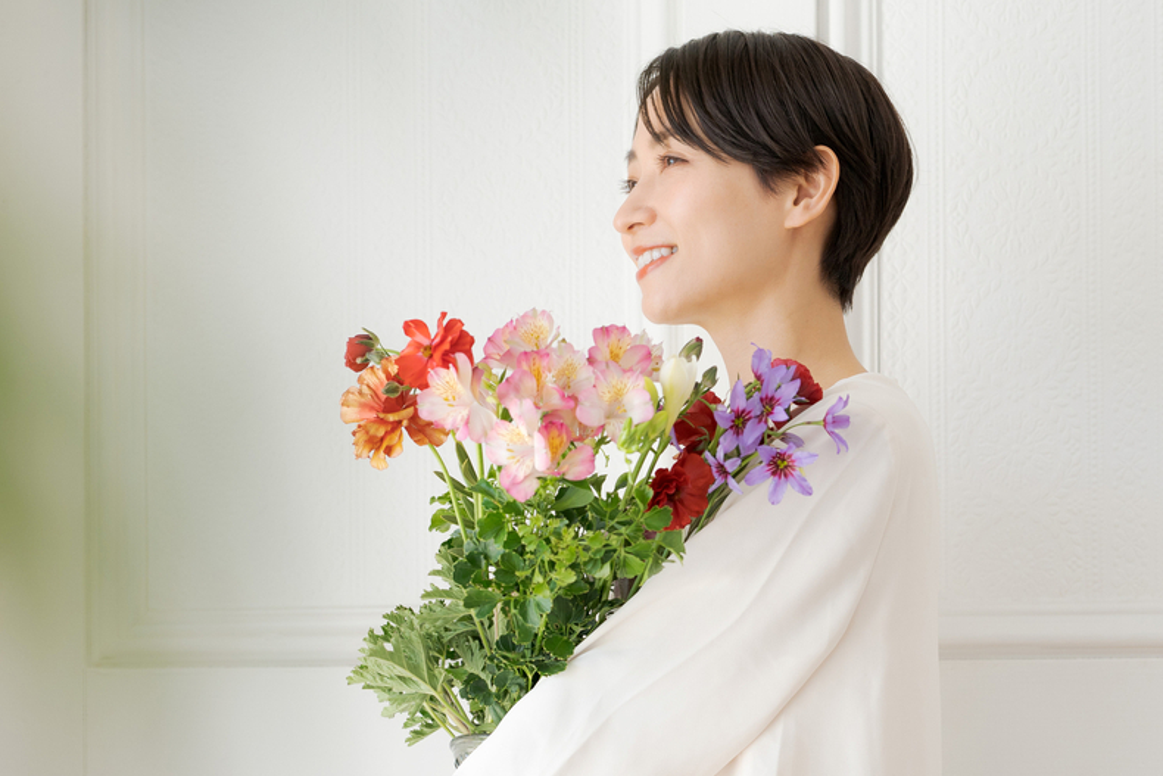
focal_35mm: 205
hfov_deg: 10.0
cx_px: 512
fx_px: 6623
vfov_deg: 6.7
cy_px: 362
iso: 400
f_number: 3.2
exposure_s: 1/250
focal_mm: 135
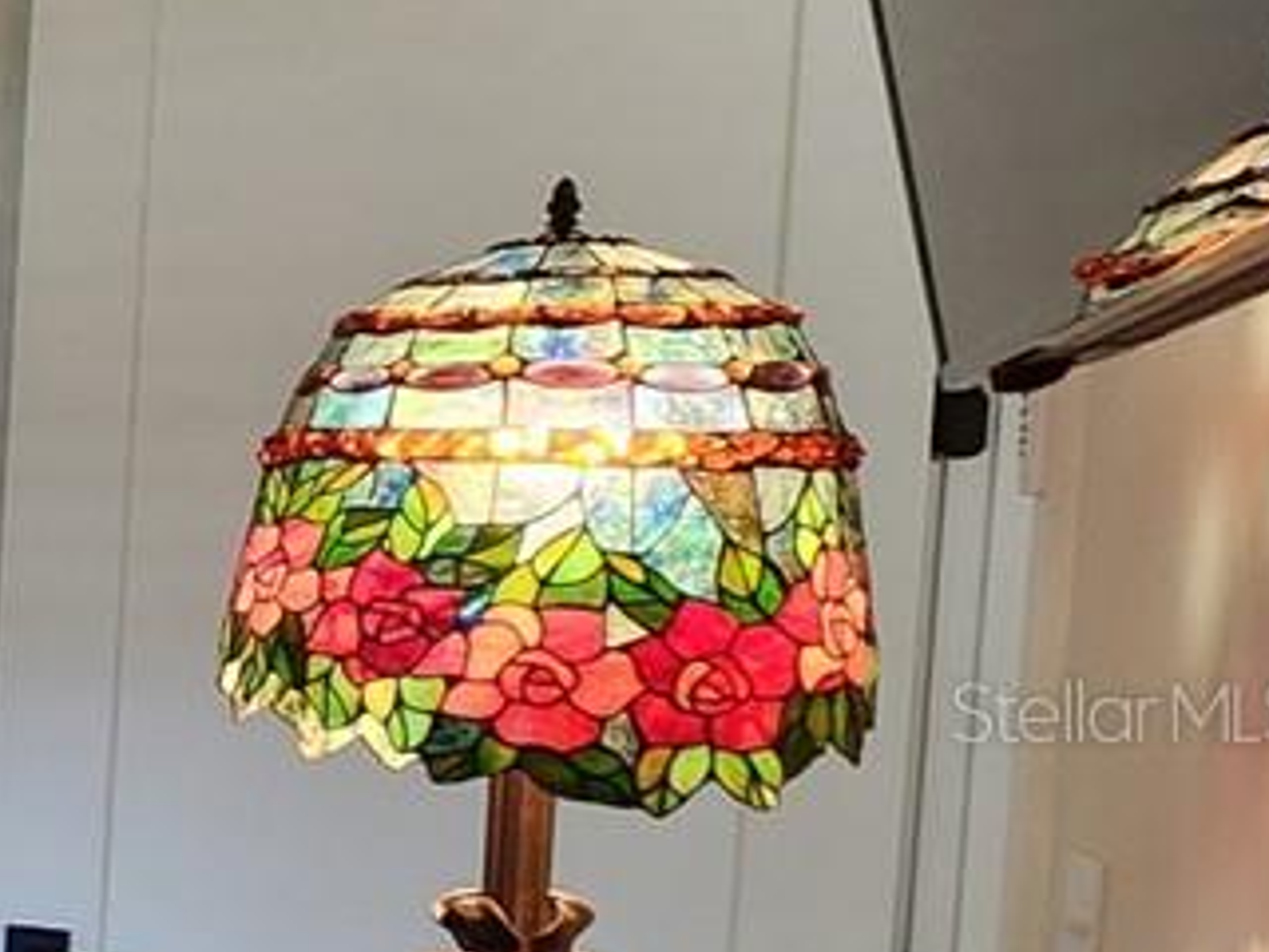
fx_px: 2383
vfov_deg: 22.4
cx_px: -1848
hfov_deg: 14.8
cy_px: 710
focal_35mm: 65
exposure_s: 1/30
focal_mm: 2.2
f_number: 2.2
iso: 320
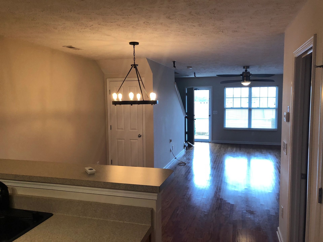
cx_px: 162
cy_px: 121
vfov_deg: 49.7
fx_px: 261
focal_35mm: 28
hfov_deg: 63.4
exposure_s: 1/30
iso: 40
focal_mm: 4
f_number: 1.8
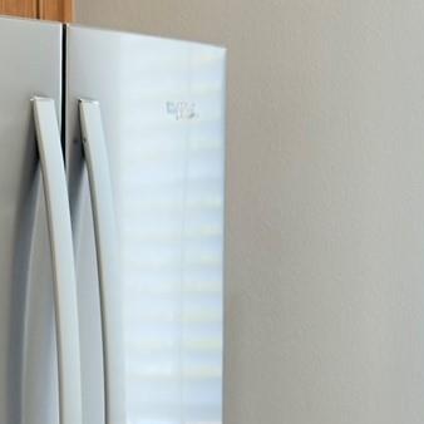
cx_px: -361
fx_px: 2785
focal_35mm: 201
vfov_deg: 8.5
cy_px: 612
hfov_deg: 8.4
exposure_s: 1/60
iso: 160
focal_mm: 6.76
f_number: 1.78
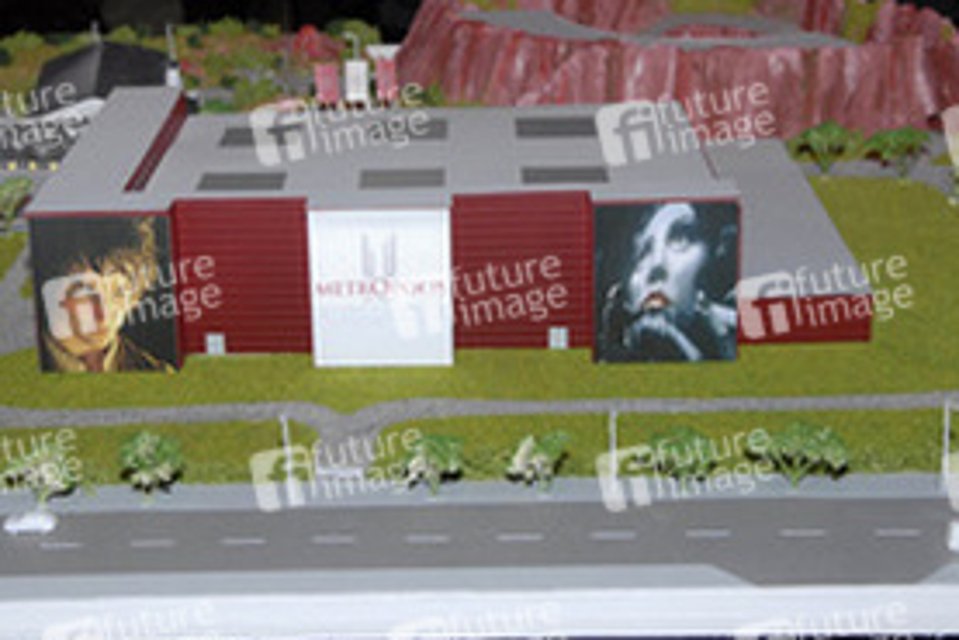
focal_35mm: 68
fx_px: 1812
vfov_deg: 20.0
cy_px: 211
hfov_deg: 29.6
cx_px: 381
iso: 400
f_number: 5.6
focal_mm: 28
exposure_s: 1/200
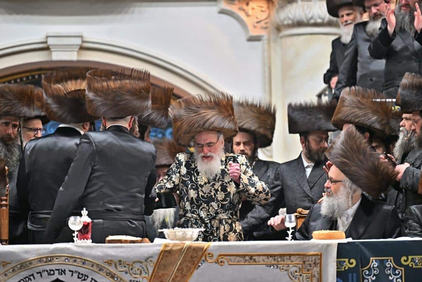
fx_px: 2345
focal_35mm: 200
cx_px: 211
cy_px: 141
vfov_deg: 6.9
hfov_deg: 10.3
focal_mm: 200
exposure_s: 1/640
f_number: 2.8
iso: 800
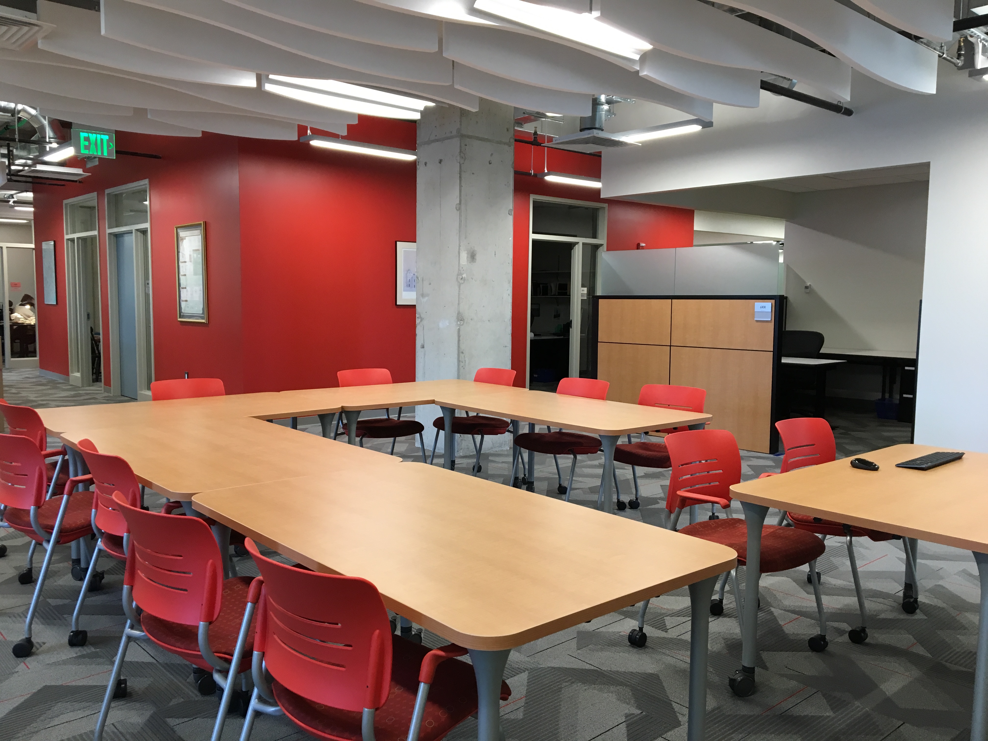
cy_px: 370
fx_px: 828
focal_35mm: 29
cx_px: 494
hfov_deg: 61.7
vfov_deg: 48.2
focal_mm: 4.15
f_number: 2.2
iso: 80
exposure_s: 1/30
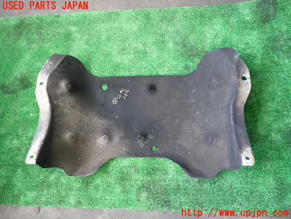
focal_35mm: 25
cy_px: 110
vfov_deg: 54.9
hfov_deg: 69.4
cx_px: 146
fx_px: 210
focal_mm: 4.5
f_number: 2
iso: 200
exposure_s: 1/40
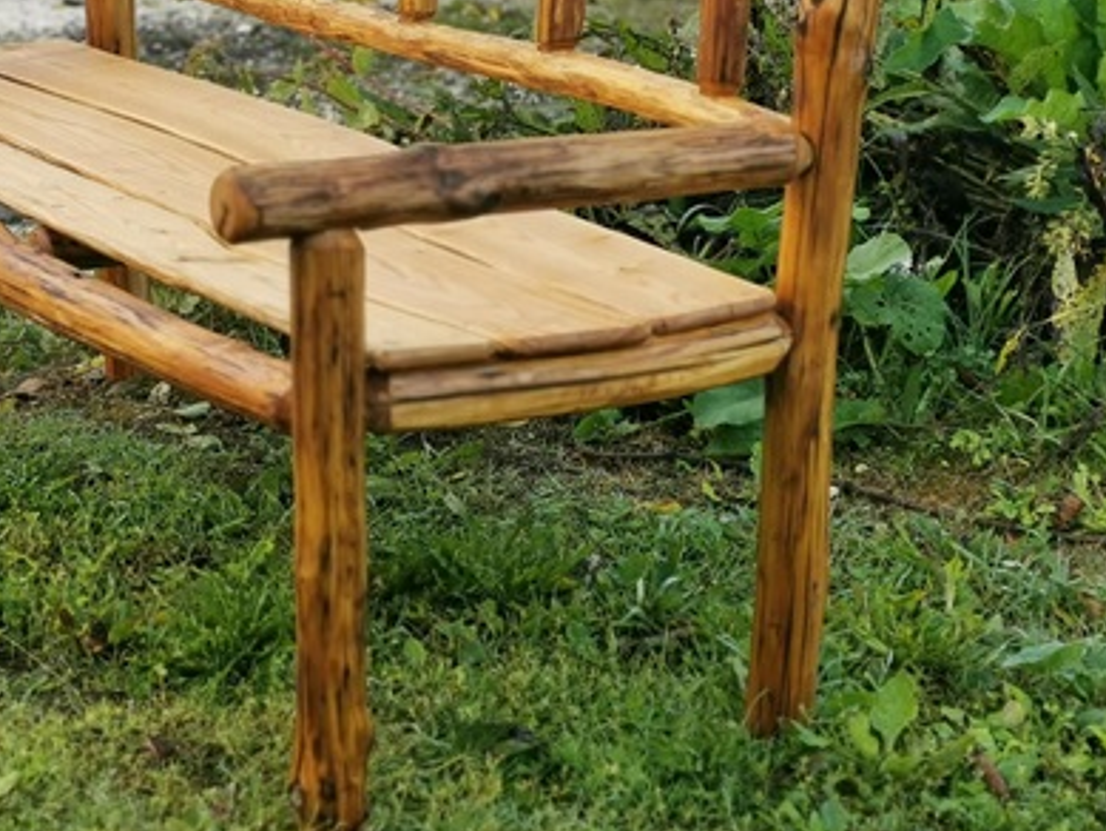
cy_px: 258
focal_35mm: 103
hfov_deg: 19.0
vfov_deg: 14.3
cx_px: 382
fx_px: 3292
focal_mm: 5.58
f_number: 4
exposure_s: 1/315
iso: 50
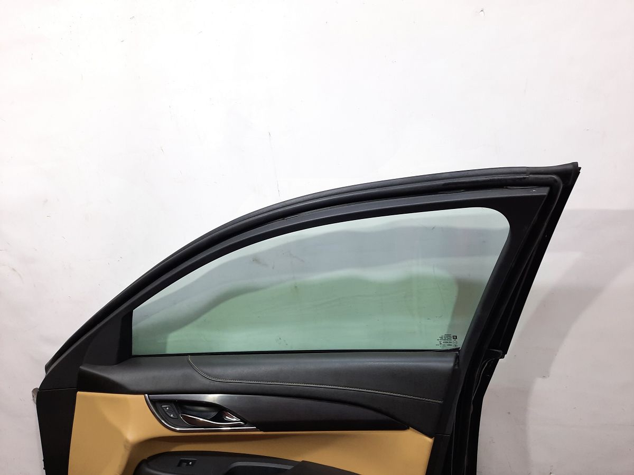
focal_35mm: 25
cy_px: 238
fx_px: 458
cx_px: 317
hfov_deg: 69.4
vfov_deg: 54.9
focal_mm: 4.6
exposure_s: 1/50
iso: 125
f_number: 2
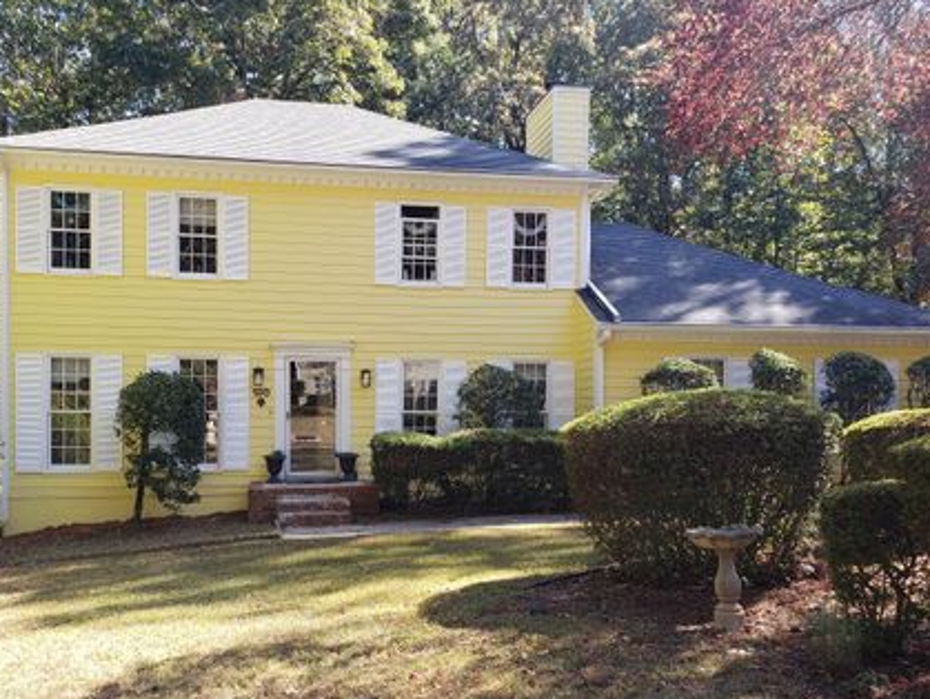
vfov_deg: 45.3
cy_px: 412
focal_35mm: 31
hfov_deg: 58.3
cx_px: 433
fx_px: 834
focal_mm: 4.3
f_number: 2.4
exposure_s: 1/146
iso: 50
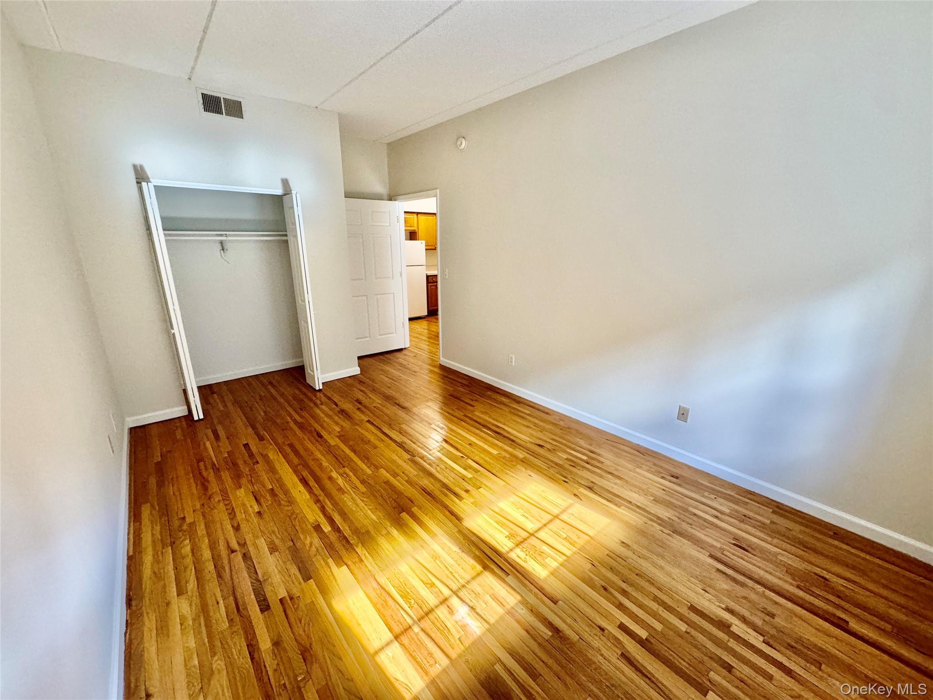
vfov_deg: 85.7
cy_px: 350
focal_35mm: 14
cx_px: 466
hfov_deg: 102.1
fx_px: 377
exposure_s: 1/77
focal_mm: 2.22
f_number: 2.2
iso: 320
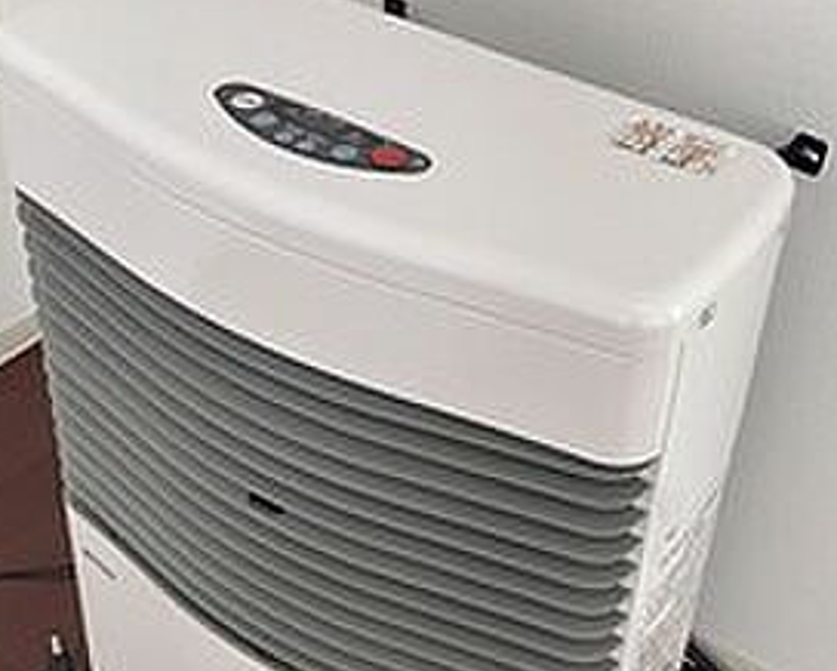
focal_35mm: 56
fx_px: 1388
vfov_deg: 27.1
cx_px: 459
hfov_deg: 33.5
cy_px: 431
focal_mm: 5.1
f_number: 1.6
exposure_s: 1/50
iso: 80
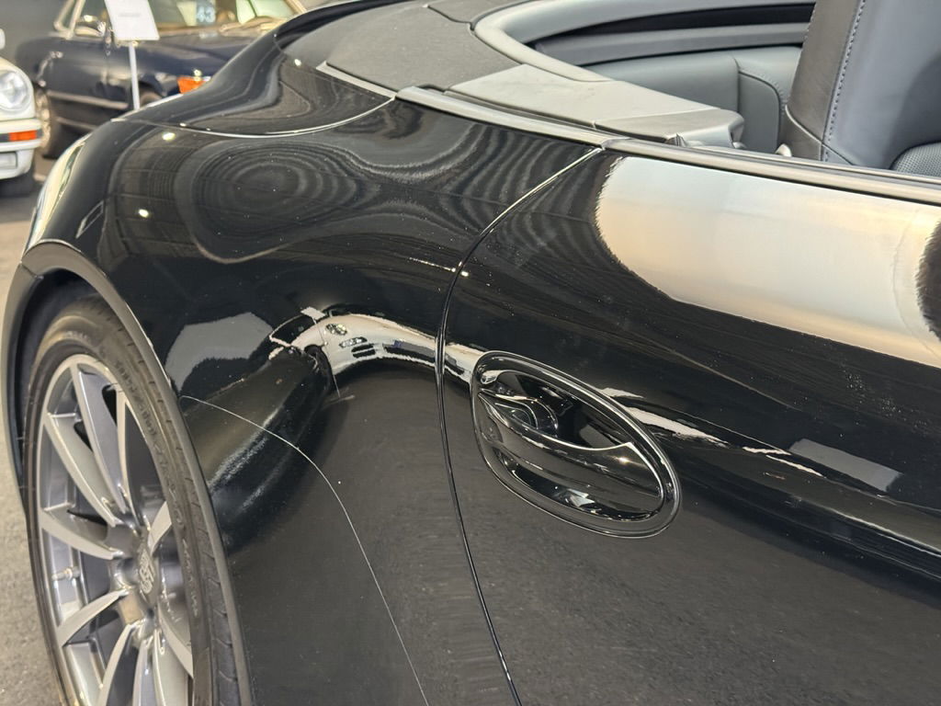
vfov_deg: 30.3
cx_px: 470
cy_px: 353
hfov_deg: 39.7
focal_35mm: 48
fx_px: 1305
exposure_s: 1/33
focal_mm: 6.76
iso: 500
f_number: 1.78
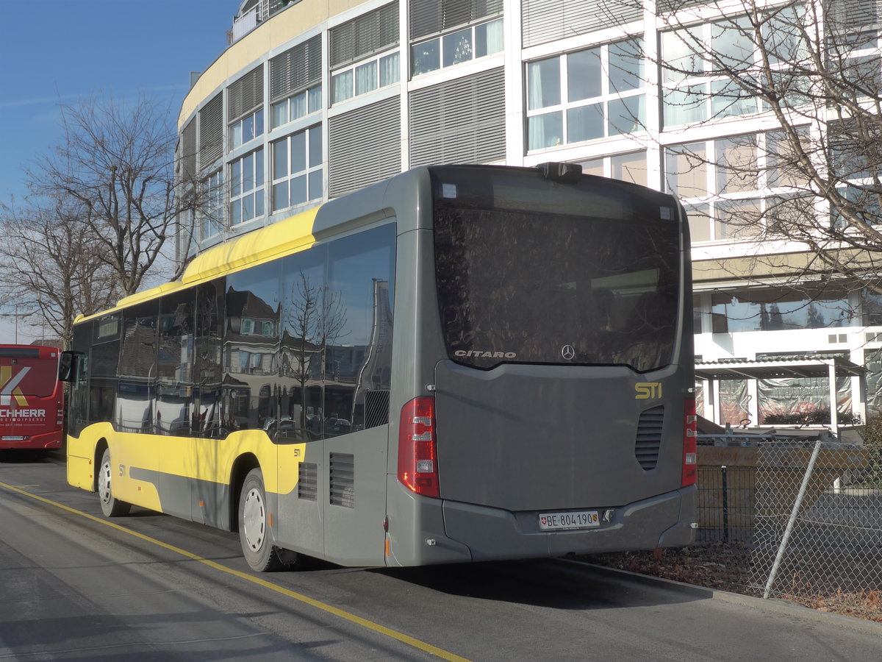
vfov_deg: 31.5
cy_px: 331
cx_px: 441
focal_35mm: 46
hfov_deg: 41.2
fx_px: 1172
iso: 160
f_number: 5
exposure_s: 1/640
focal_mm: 9.5
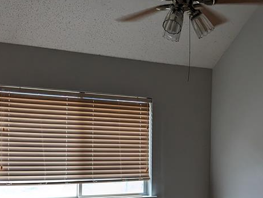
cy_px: 149
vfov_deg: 27.2
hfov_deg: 35.9
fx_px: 403
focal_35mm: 53
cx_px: 165
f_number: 1.85
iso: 550
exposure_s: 1/81.7
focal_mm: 6.81
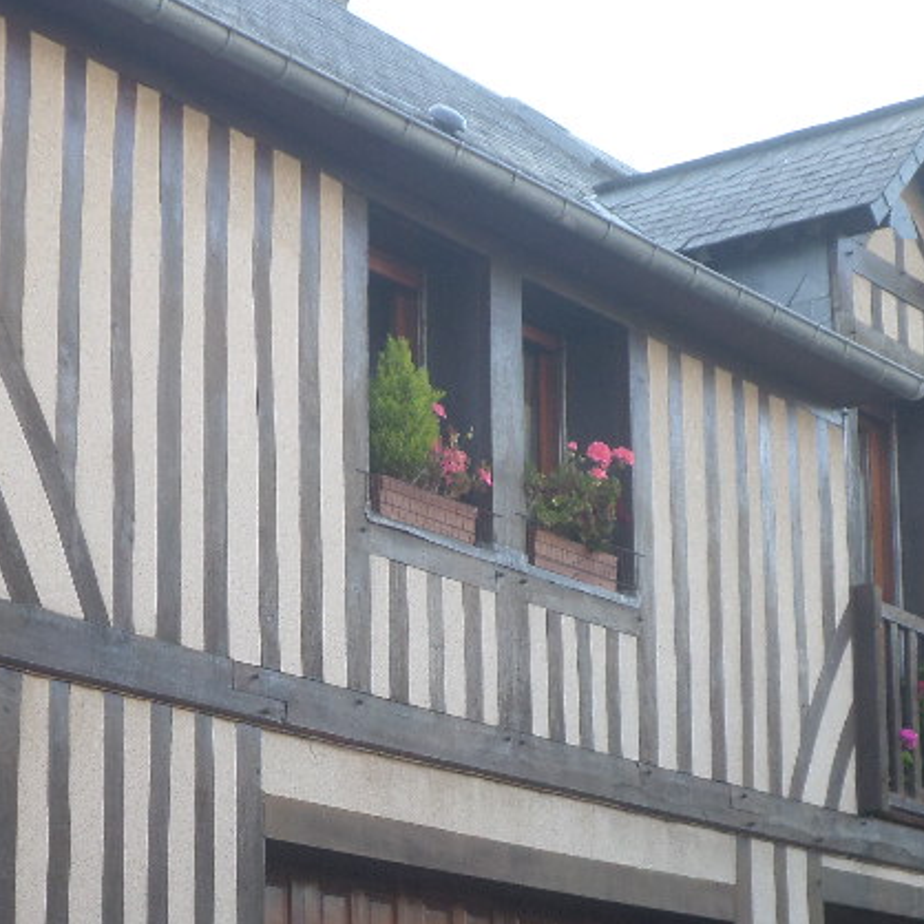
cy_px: 769
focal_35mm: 93
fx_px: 2809
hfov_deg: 18.7
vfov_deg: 18.5
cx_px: 369
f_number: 3.2
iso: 80
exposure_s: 1/90
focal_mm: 7.8
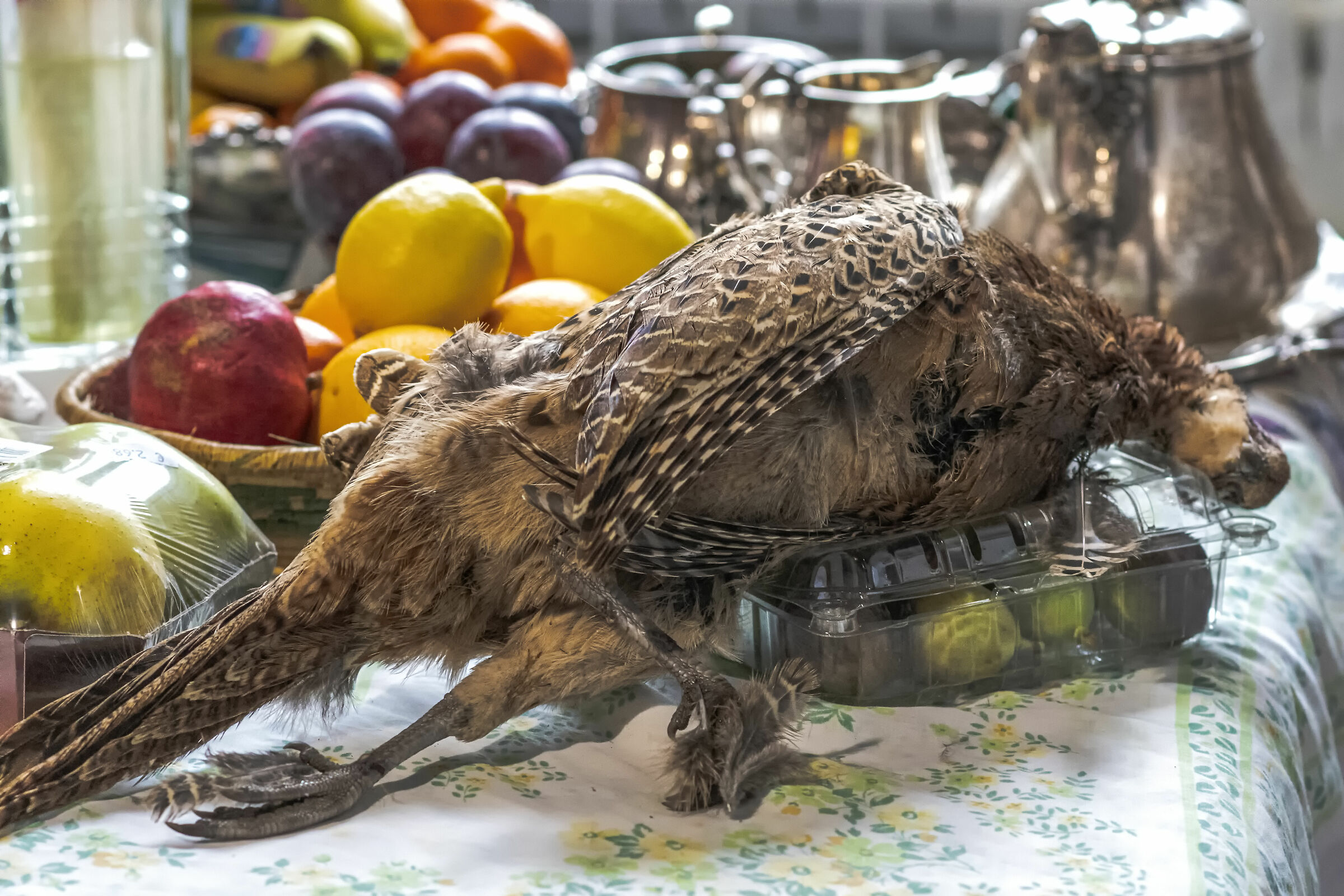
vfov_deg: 10.8
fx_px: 4760
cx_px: 672
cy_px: 448
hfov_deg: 16.1
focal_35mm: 128
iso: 5000
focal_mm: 85
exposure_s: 1/180
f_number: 4.8
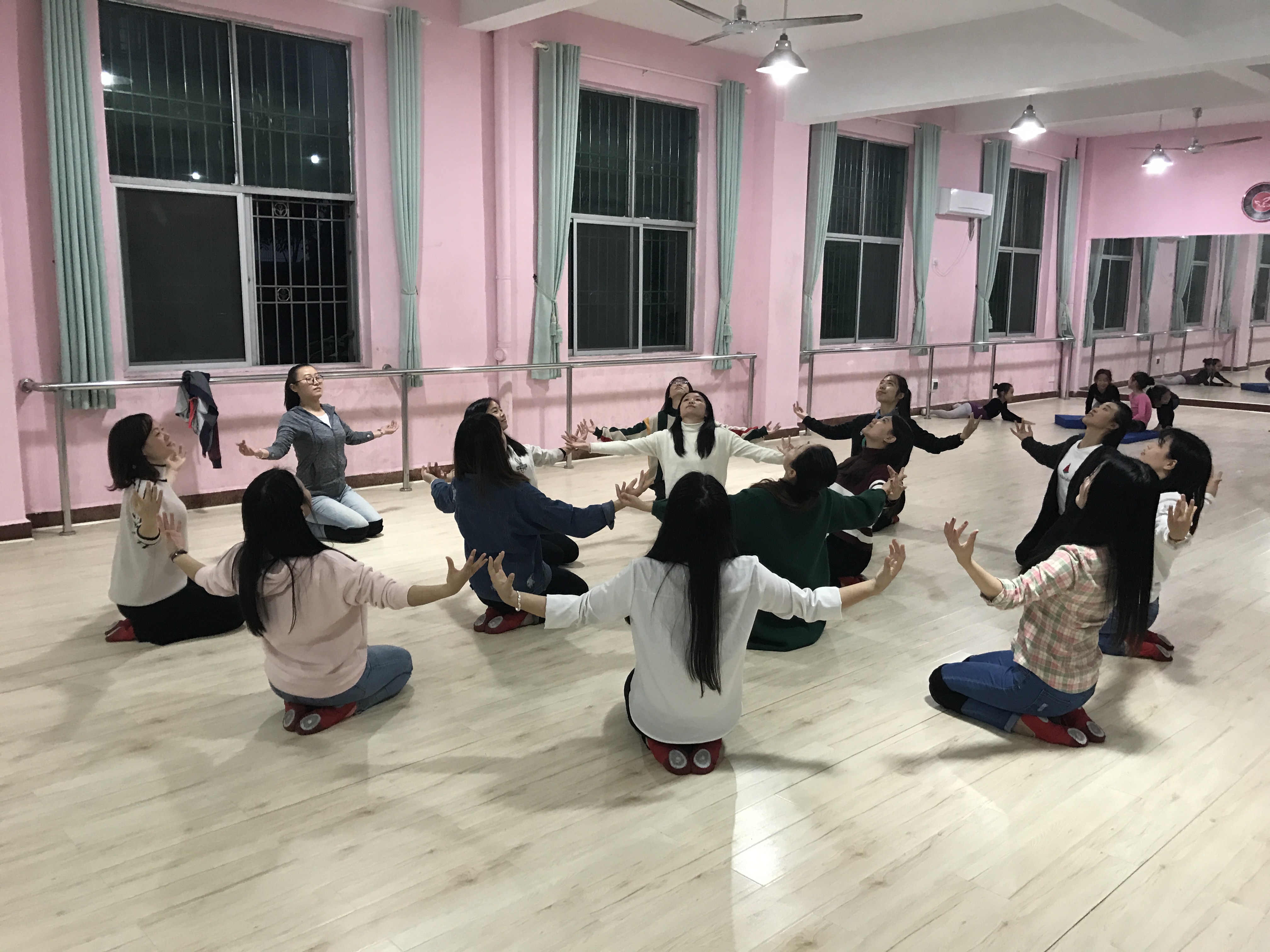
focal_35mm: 28
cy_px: 476
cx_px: 635
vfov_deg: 49.7
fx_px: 1027
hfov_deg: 63.4
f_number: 1.8
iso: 64
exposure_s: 1/17
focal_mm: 3.99
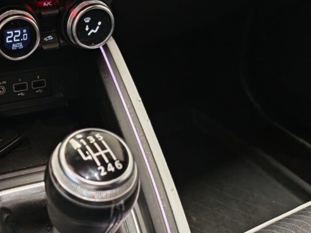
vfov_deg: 30.3
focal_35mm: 48
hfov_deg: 37.6
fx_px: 431
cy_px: 112
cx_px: 44
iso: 320
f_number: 1.6
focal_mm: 5.4
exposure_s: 1/50
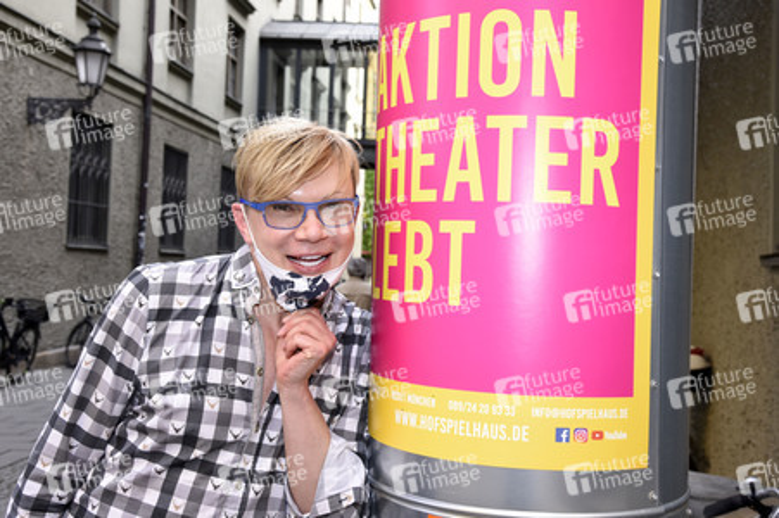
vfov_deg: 35.0
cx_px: 390
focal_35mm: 38
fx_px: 822
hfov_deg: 50.7
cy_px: 259
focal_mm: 38
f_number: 6.3
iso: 500
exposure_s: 1/80
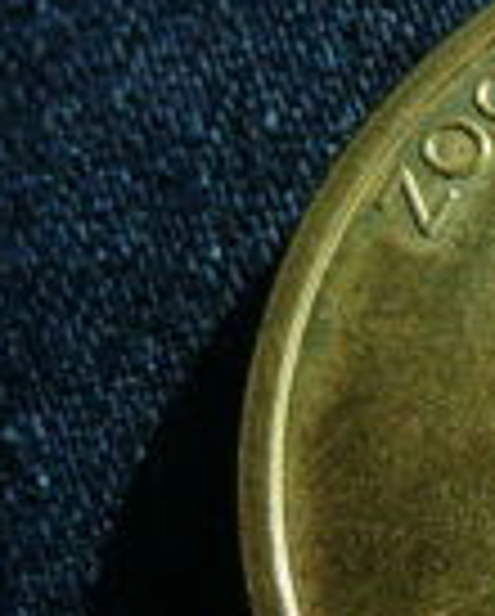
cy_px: 409
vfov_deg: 13.7
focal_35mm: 140
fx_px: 2558
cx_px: 850
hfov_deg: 10.5
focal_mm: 5.5
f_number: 3.6
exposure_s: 1/500
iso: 100
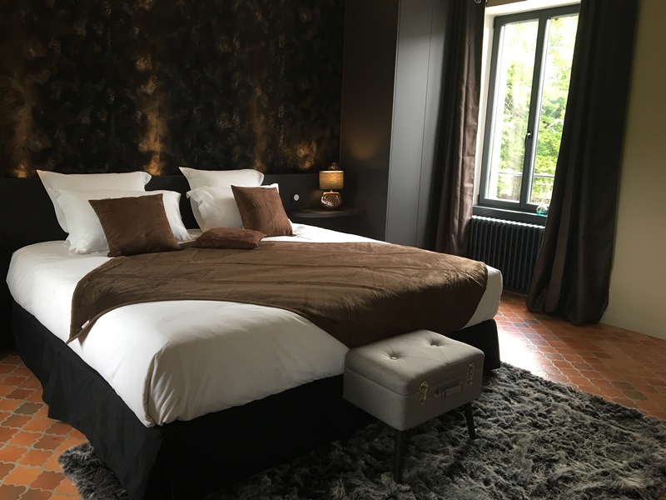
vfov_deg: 48.2
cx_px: 333
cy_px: 250
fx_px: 558
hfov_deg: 61.7
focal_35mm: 29
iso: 100
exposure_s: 1/33
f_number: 2.2
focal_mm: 4.15
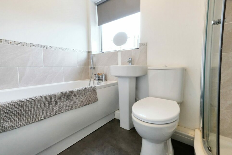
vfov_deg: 73.7
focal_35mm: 16
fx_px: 103
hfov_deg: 96.7
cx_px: 119
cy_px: 73
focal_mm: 10
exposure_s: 1/150
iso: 4000
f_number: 5.6
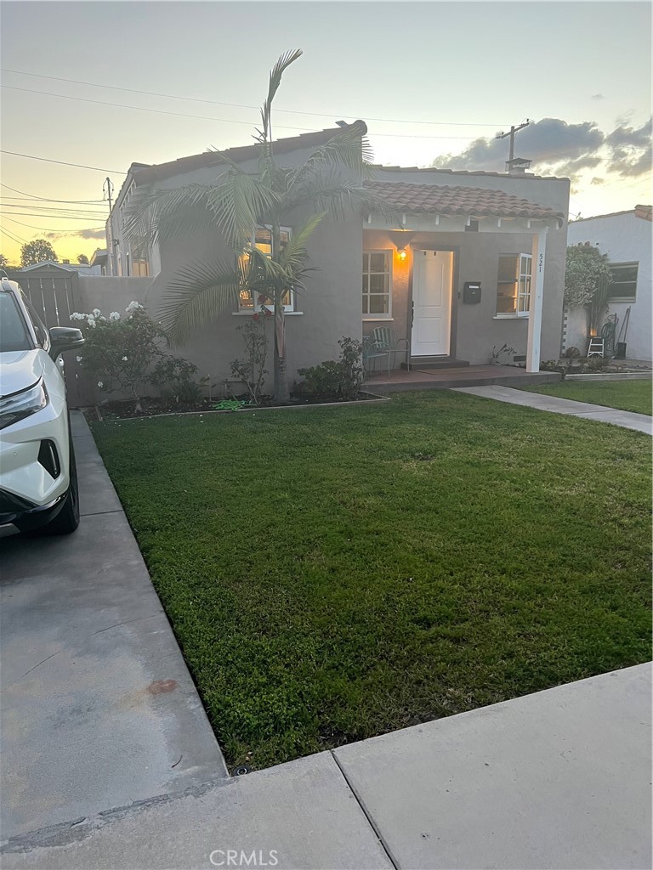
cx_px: 326
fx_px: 654
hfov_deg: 53.1
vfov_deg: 67.3
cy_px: 435
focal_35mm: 26
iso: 125
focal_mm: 5.7
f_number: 1.5
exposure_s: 1/60
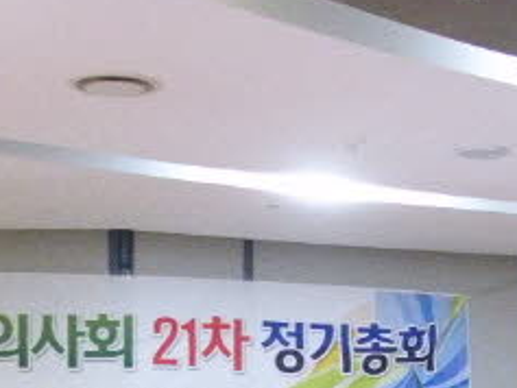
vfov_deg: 13.9
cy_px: 647
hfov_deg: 20.1
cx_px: 386
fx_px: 1449
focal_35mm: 97
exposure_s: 1/8
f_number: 2.8
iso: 758
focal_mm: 4.7
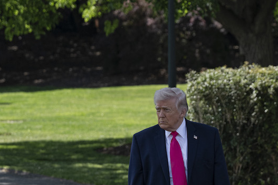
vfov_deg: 5.7
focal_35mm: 239
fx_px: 1845
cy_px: 190
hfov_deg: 8.6
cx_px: 134
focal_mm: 105
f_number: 4
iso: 160
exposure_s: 1/1600
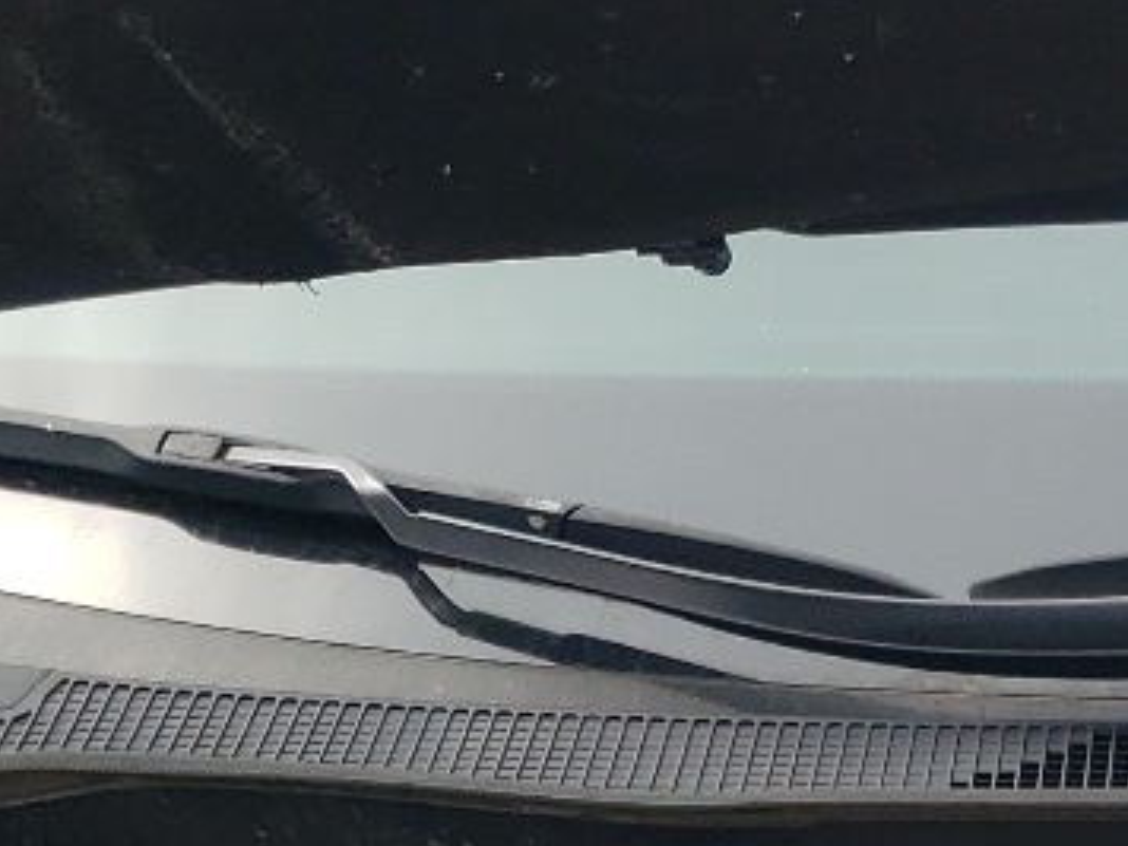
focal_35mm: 117
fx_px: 3813
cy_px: 1635
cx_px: 1467
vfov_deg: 11.5
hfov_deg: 16.0
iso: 50
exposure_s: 1/1111
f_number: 1.5
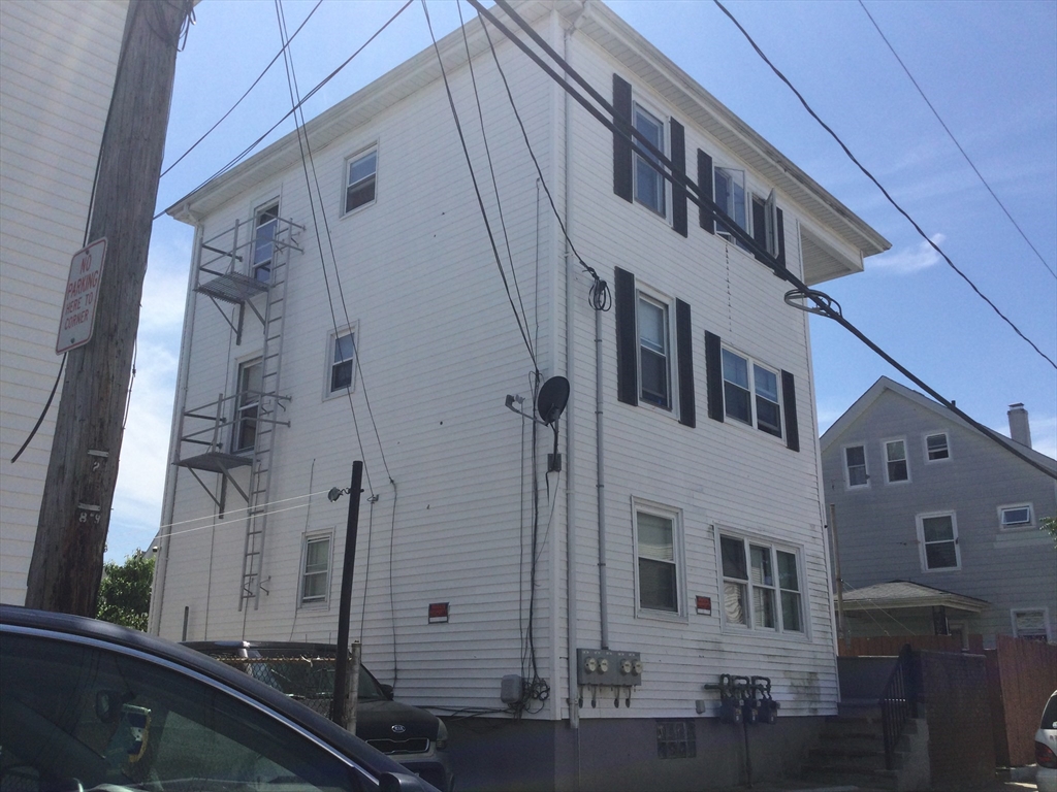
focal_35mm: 31
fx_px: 947
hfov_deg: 58.4
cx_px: 528
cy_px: 396
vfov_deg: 45.4
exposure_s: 1/1664
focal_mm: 3.3
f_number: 2.4
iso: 25
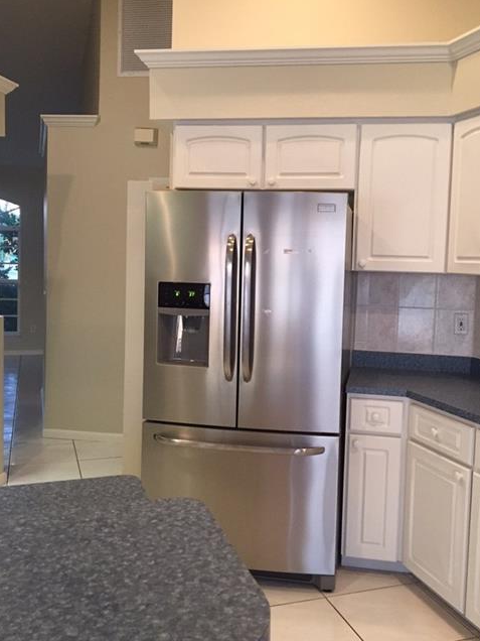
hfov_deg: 40.6
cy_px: 302
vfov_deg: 52.6
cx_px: 270
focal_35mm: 35
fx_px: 647
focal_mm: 4.15
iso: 125
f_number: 2.2
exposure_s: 1/30
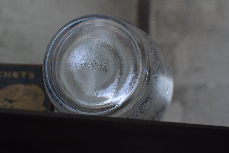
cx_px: 114
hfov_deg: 37.9
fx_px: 334
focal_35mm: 52
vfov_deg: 25.8
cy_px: 76
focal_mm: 35
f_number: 5.6
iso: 400
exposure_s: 1/125
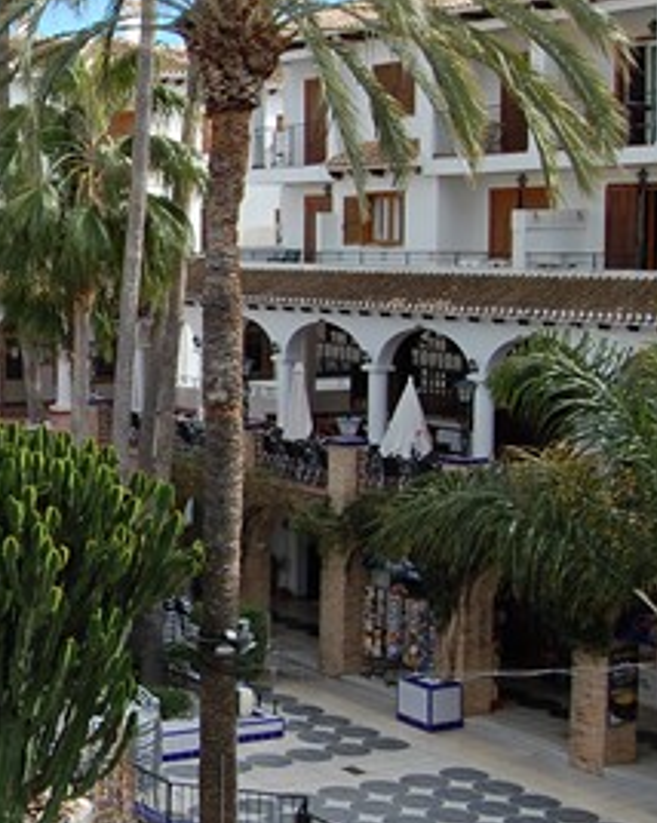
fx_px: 1728
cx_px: -178
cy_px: 367
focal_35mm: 71
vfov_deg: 26.8
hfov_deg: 19.9
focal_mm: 18
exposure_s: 1/250
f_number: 8
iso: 200
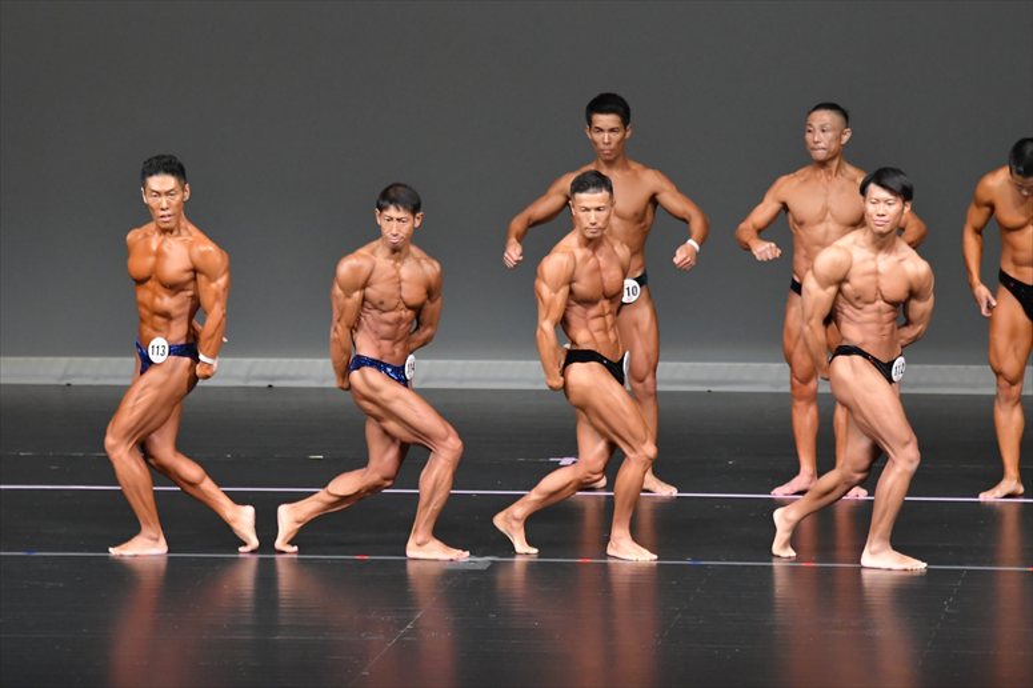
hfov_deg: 8.1
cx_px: 516
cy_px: 344
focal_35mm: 255
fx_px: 7314
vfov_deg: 5.4
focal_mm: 170
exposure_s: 1/400
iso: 5000
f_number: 5.6
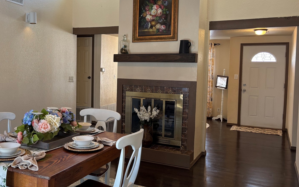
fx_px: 310
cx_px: 98
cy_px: 83
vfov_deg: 33.5
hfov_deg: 50.6
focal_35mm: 38
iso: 80
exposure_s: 1/60
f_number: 1.6
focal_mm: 5.96
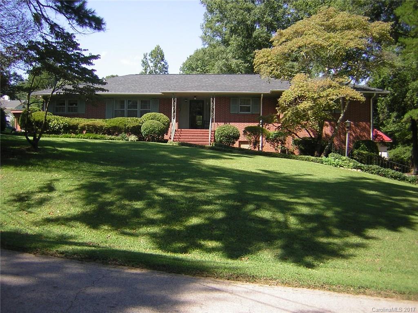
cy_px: 156
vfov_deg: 39.7
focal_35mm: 36
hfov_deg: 51.4
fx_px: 435
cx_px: 209
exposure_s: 1/420
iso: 50
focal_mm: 4.7
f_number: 2.6
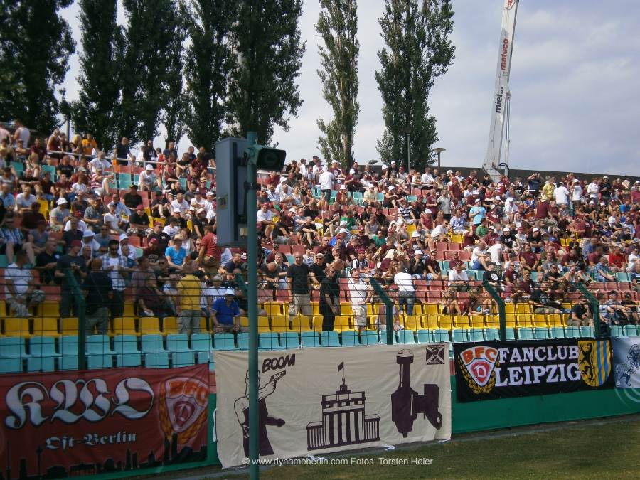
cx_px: 320
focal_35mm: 47
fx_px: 869
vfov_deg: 30.9
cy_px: 240
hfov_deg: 40.4
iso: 80
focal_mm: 8.3
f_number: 9.7
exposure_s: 1/160
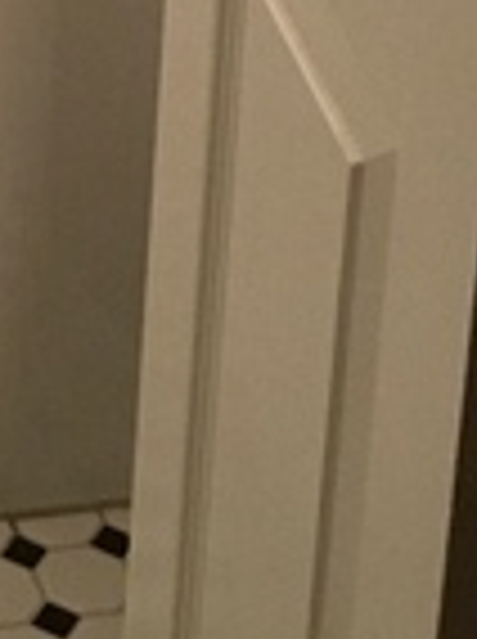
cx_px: -459
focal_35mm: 157
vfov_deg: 11.4
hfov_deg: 8.9
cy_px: -626
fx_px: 2893
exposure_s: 1/30
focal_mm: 4.15
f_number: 2.2
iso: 125
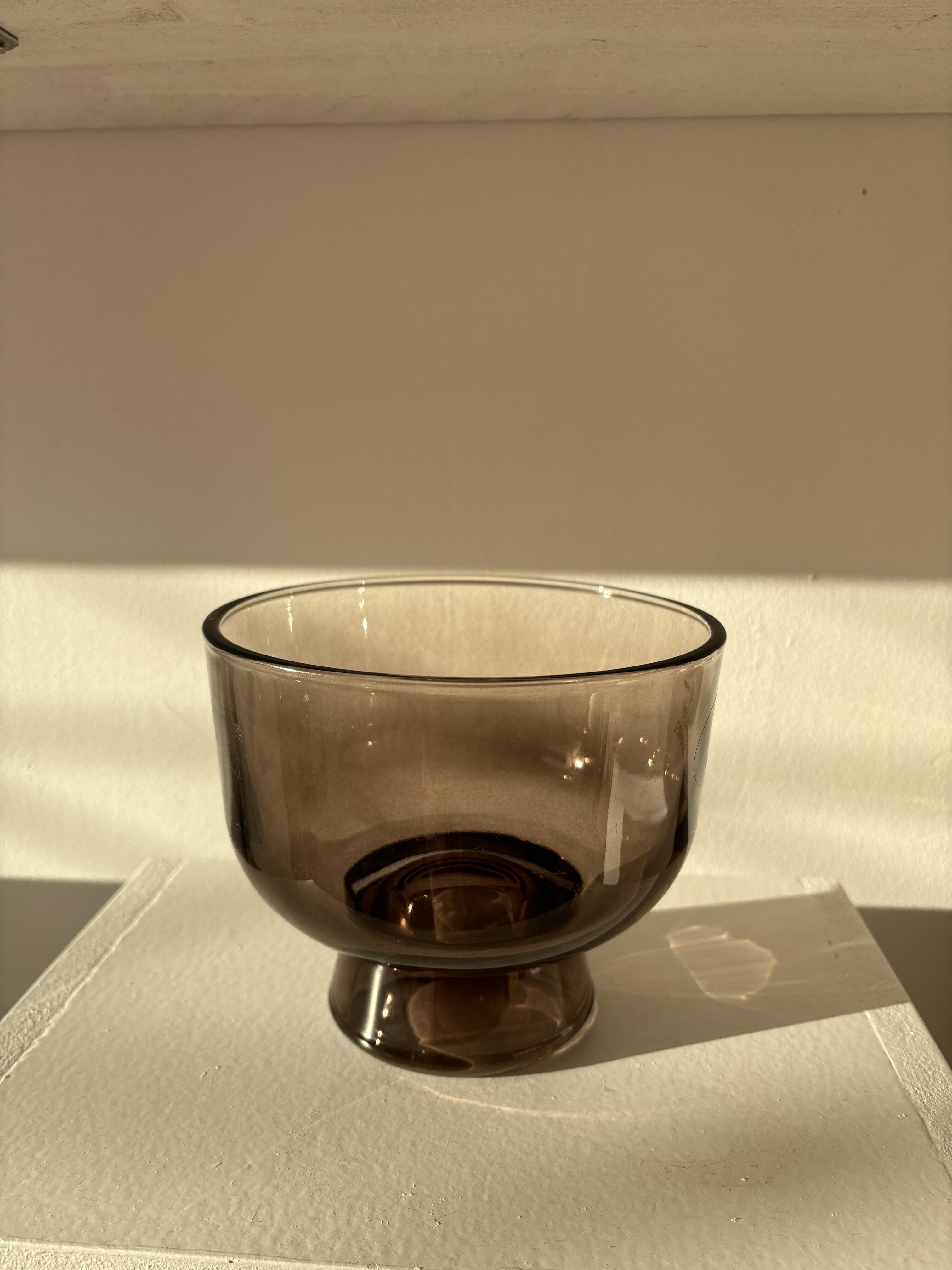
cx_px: 476
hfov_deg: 53.1
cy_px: 635
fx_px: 953
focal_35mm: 26
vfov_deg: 67.3
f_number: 1.6
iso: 50
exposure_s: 1/1984
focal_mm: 5.96
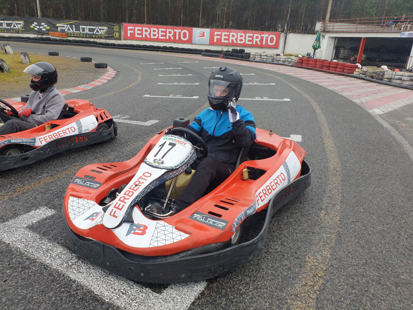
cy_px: 155
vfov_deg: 53.1
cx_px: 206
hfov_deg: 67.3
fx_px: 310
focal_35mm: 26
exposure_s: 1/609
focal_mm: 4.3
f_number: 2.4
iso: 50
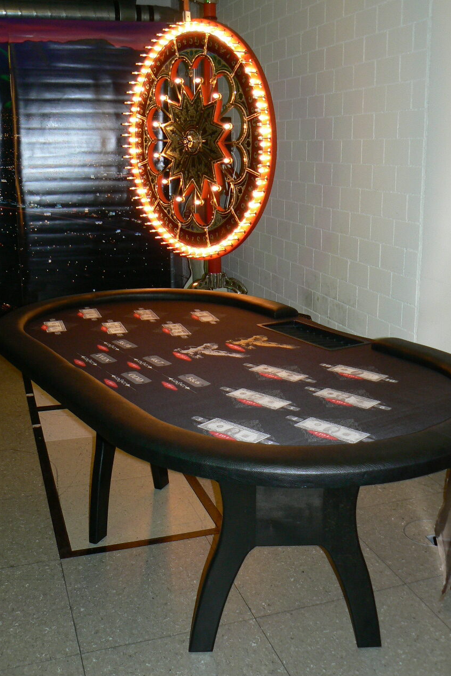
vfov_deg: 50.7
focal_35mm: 38
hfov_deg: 35.1
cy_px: 334
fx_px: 714
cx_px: 238
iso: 125
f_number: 2.8
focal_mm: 6
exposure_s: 1/30
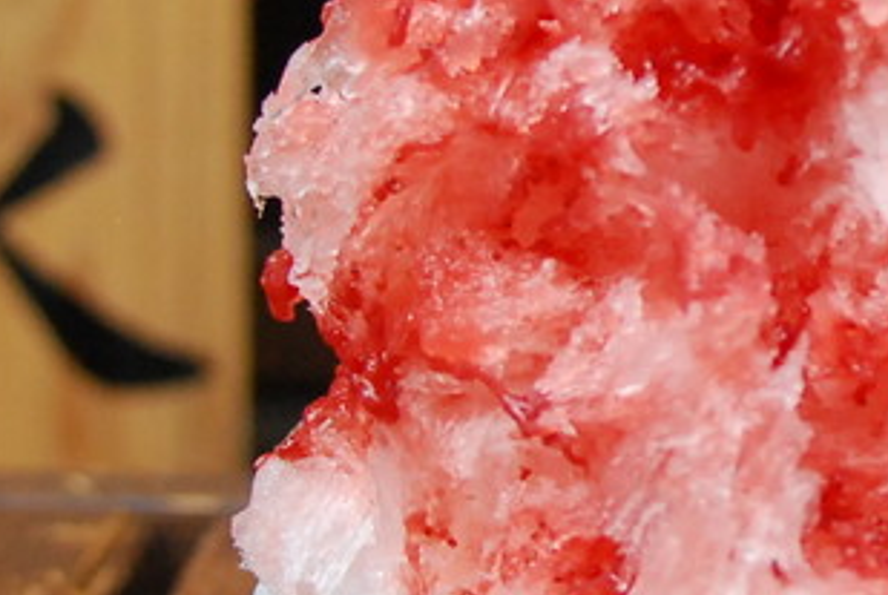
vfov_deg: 9.8
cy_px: 167
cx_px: 1017
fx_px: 3458
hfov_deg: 14.3
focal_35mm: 140
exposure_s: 1/1250
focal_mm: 24
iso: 800
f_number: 3.2
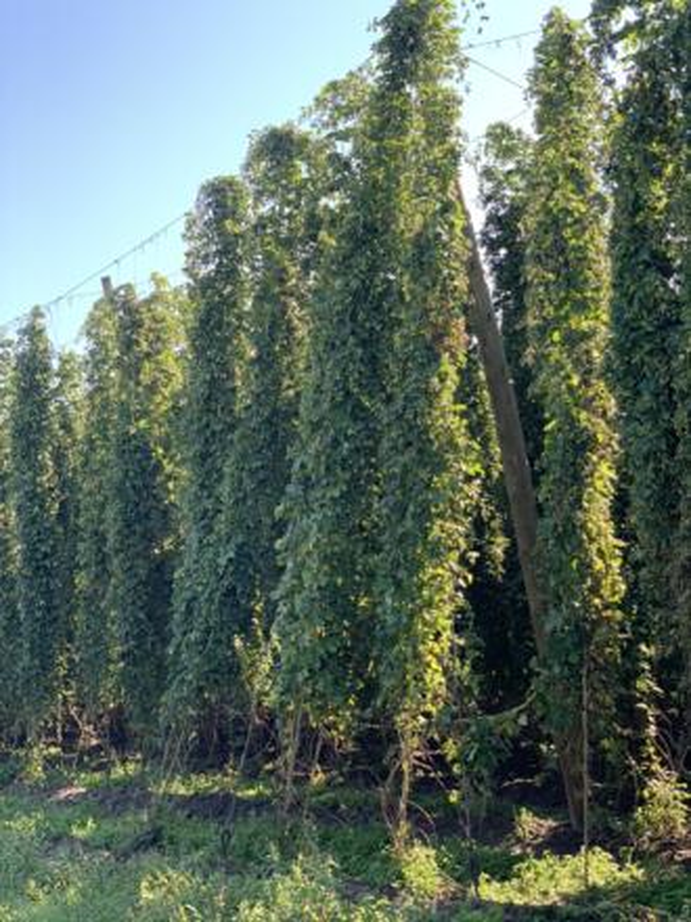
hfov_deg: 28.0
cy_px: 461
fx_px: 1384
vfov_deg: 36.8
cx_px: 346
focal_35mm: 52
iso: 16
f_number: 2.4
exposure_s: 1/122
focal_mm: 6
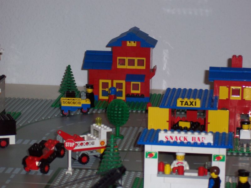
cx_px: 126
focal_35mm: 144
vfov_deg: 10.3
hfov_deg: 13.7
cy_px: 94
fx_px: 1044
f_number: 4.9
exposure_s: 1/125
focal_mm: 22.4
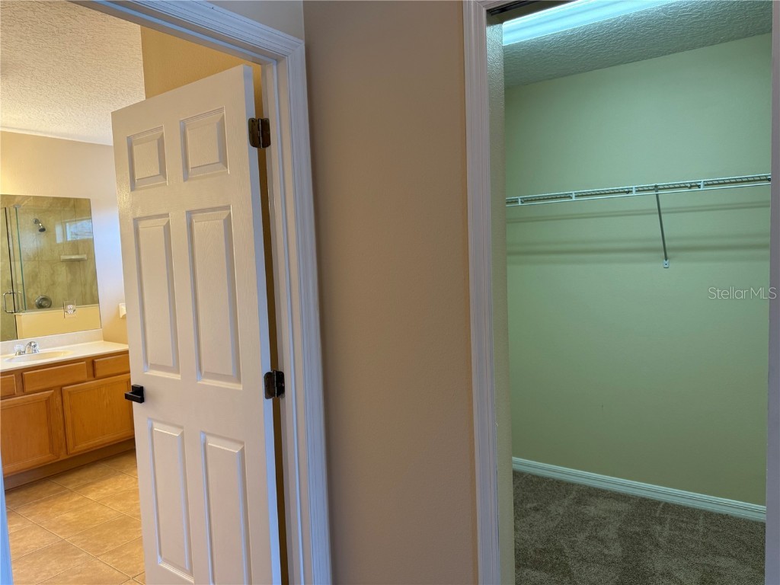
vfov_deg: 56.8
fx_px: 541
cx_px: 390
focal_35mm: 24
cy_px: 292
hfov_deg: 71.6
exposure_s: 1/60
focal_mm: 6.76
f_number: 1.78
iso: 125
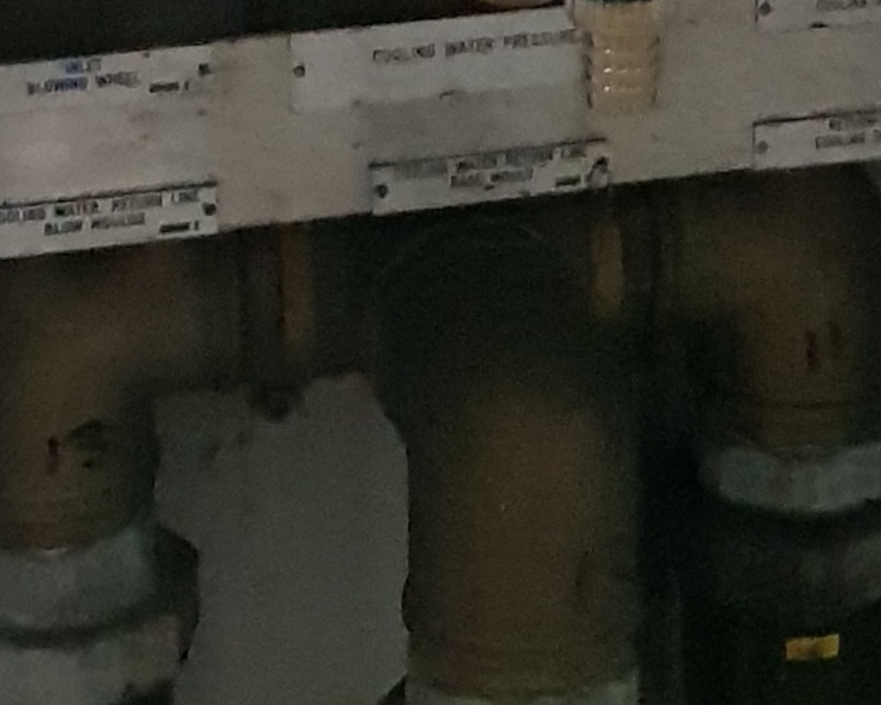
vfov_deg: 10.9
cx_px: 639
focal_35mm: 130
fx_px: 3391
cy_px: -664
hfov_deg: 14.8
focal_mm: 4.3
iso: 800
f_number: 1.7
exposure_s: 1/33
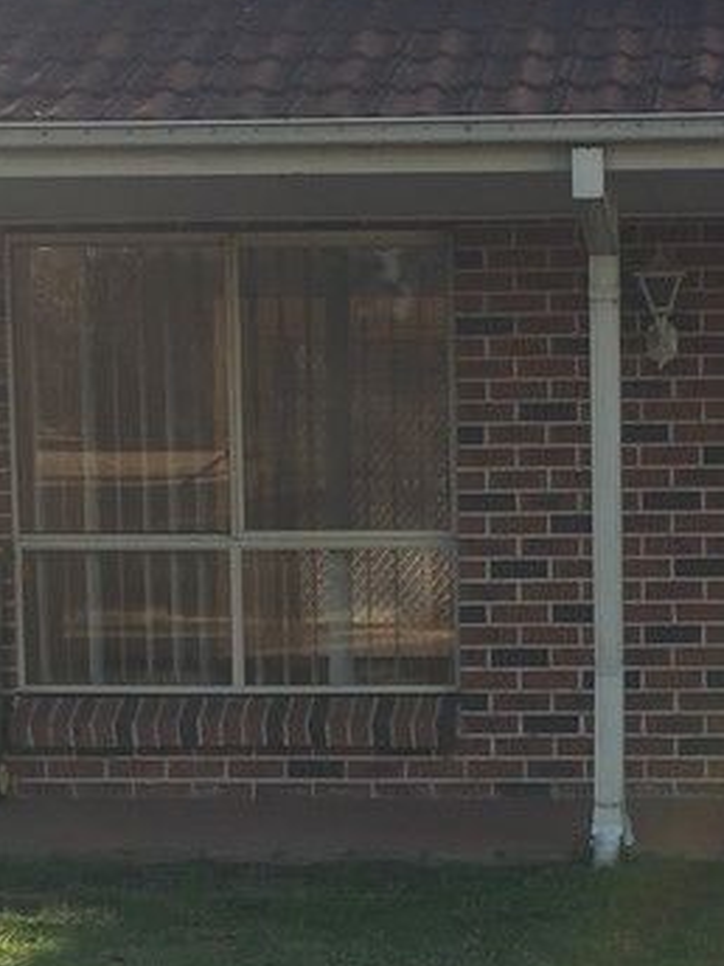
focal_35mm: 115
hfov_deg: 12.8
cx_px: 617
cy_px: 847
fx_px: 3207
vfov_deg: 16.9
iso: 25
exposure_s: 1/225
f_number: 2.2
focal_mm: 4.15
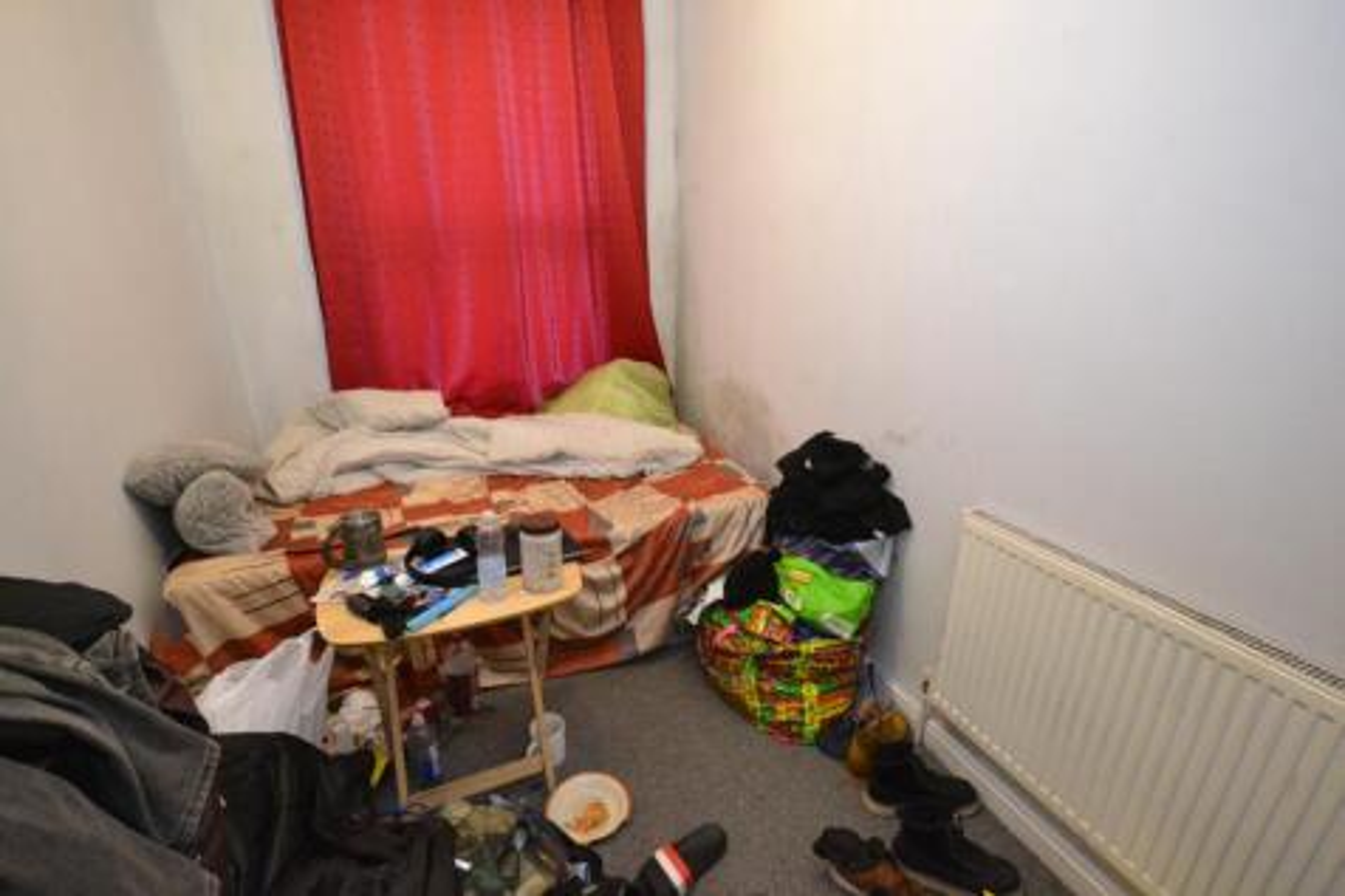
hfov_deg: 100.4
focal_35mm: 15
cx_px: 672
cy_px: 448
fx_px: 560
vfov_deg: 77.3
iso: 3200
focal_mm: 10
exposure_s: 1/15
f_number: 4
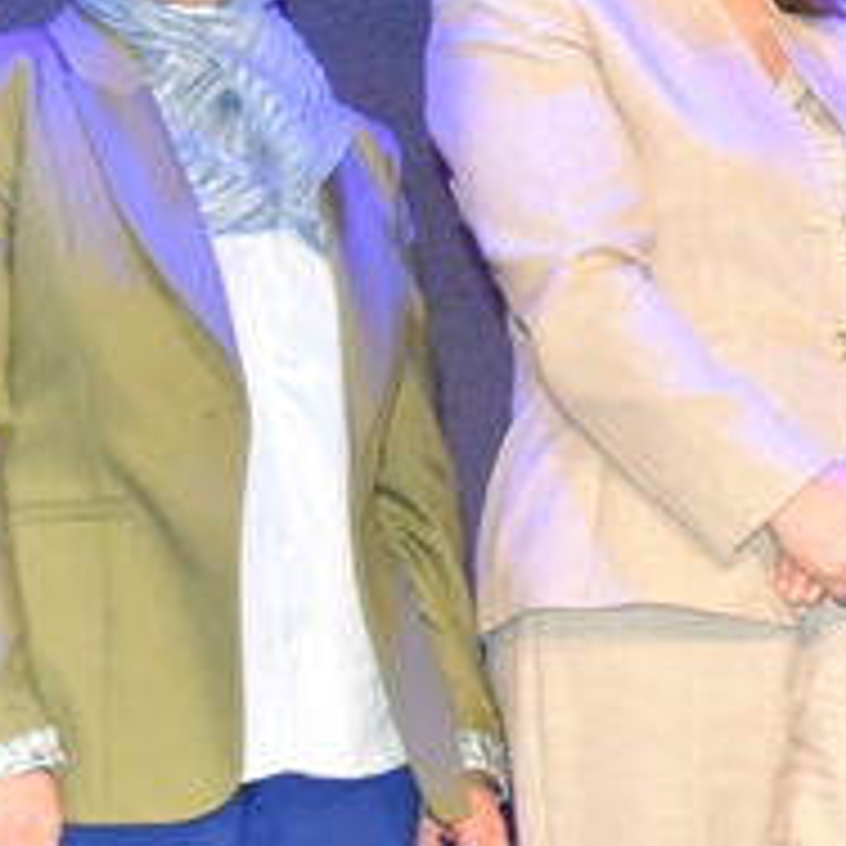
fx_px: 4479
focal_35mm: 162
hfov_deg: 10.2
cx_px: 1521
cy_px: 299
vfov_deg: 10.8
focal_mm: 35
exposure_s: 1/60
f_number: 7.1
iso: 3200
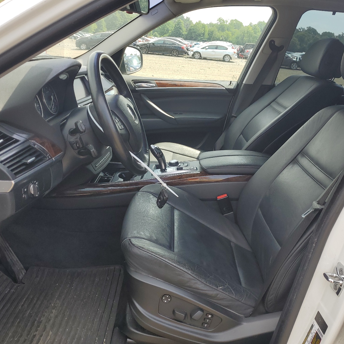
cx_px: 182
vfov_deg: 52.5
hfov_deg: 52.5
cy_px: 171
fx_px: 349
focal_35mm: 31
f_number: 1.5
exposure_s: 1/667
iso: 50
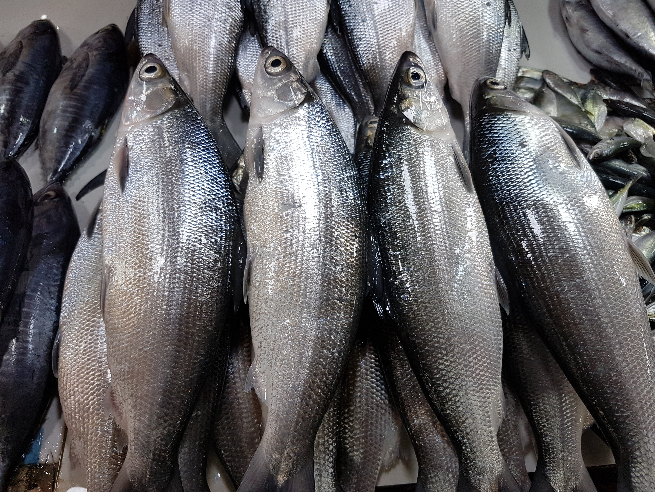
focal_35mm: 26
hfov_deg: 67.3
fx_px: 492
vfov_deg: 53.1
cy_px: 246
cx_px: 328
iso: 40
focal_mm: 4.2
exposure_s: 1/235
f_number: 1.7
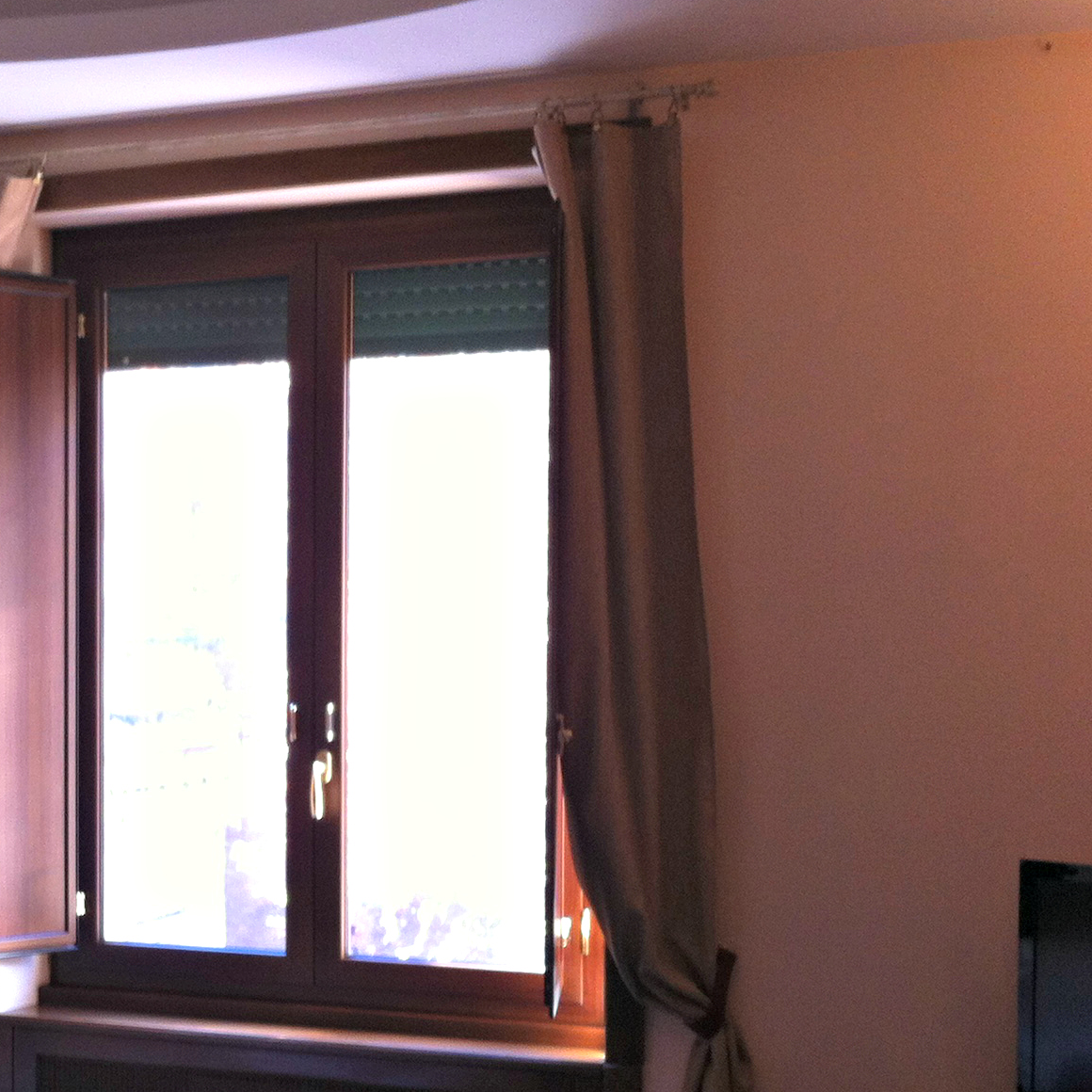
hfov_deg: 24.1
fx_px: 2463
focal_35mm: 69
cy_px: 731
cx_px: 46
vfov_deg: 24.9
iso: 80
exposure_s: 1/20
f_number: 2.8
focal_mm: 3.85
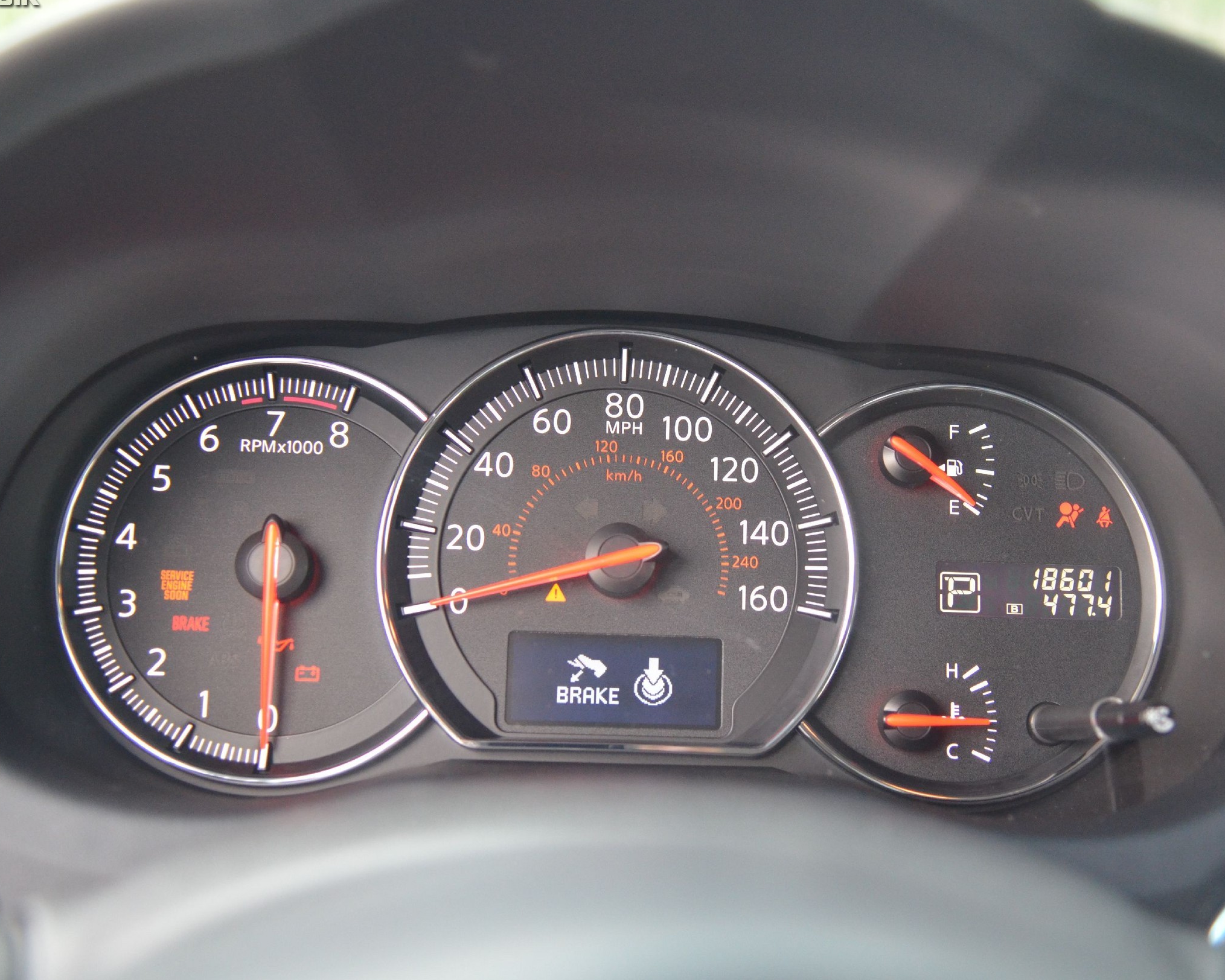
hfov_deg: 41.1
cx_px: 659
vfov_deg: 33.4
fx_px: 1632
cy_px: 481
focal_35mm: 45
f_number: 2.8
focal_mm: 26
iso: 1600
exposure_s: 1/100
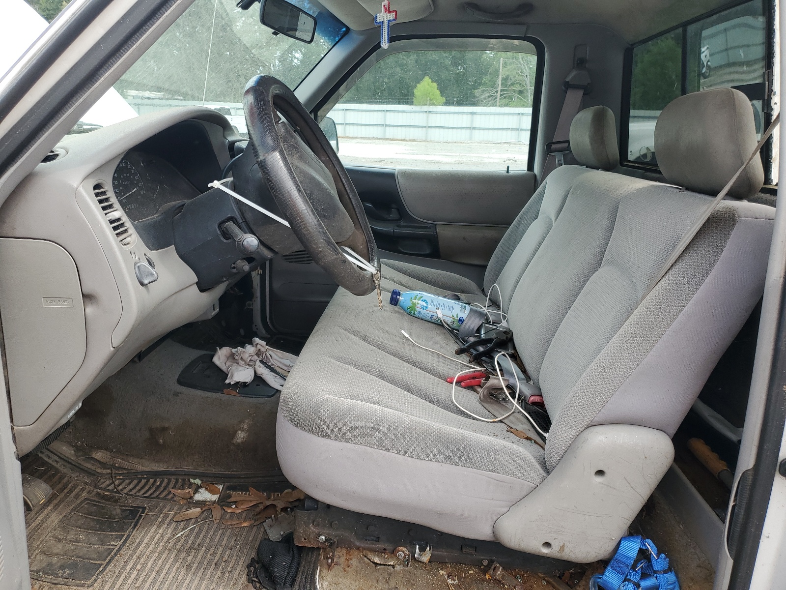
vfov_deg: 53.1
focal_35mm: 26
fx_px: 590
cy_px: 295
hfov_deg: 67.3
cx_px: 393
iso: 50
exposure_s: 1/435
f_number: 1.5
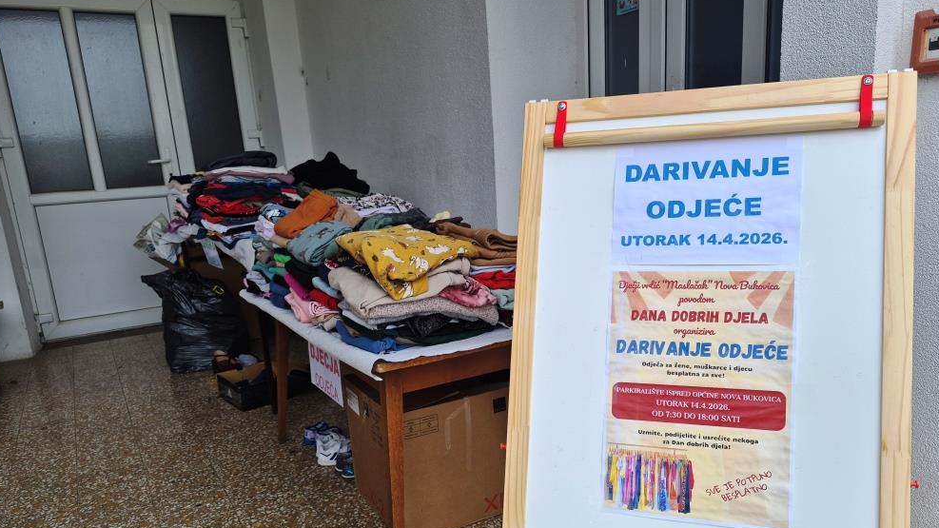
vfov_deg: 44.0
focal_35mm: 26
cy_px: 336
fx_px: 647
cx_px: 476
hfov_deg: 71.9
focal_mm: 5.4
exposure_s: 1/1072
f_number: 1.8
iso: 80
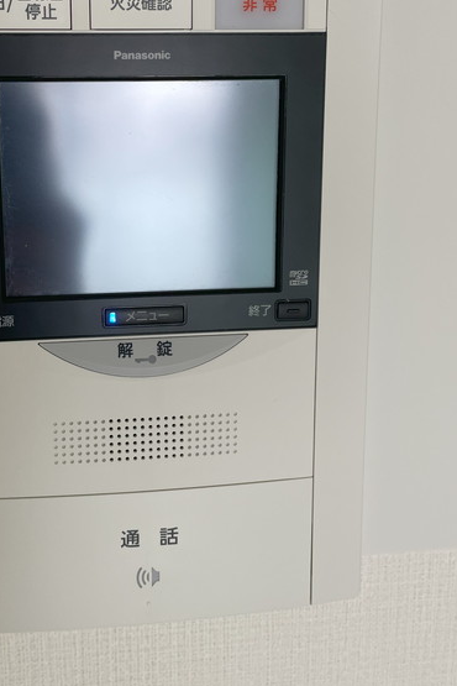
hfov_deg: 33.5
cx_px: 109
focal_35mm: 39
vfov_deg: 49.3
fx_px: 743
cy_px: 277
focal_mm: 4.2
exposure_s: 1/121
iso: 50
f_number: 1.6
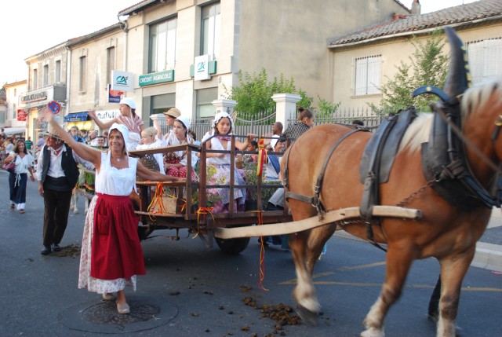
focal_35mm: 39
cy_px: 168
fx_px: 545
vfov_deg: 34.3
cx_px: 251
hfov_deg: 49.5
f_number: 4.2
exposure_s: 1/40
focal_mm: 26
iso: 200
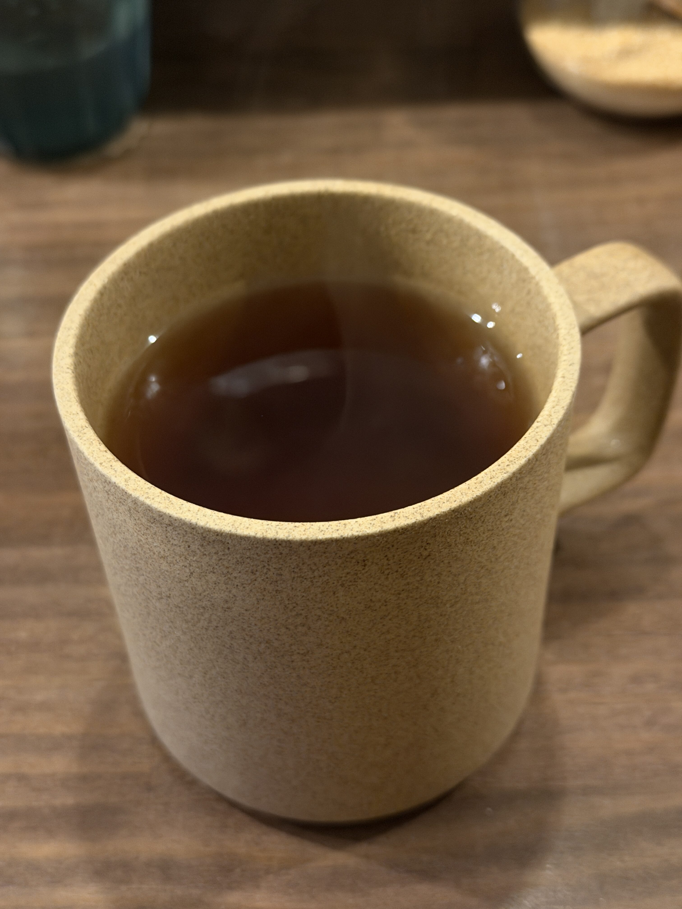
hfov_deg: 30.3
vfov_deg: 39.7
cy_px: 454
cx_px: 341
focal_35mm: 48
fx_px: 1261
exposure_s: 1/33
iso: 500
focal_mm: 6.76
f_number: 1.78
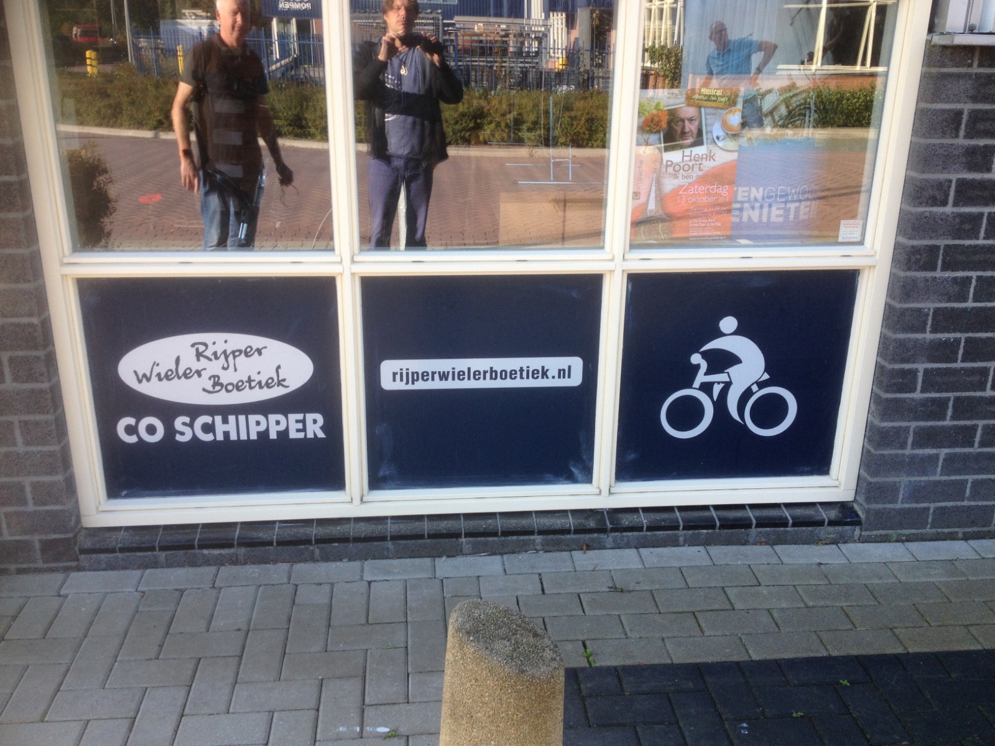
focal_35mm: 35
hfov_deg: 52.6
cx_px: 498
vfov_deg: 40.7
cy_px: 373
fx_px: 1006
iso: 50
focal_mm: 4.28
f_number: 2.4
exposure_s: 1/213
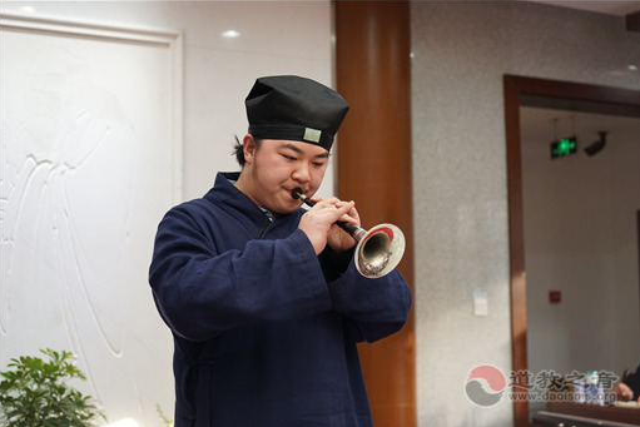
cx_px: 322
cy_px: 215
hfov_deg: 32.9
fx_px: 1085
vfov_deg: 22.3
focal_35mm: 61
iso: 1000
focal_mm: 60
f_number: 4
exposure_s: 1/60
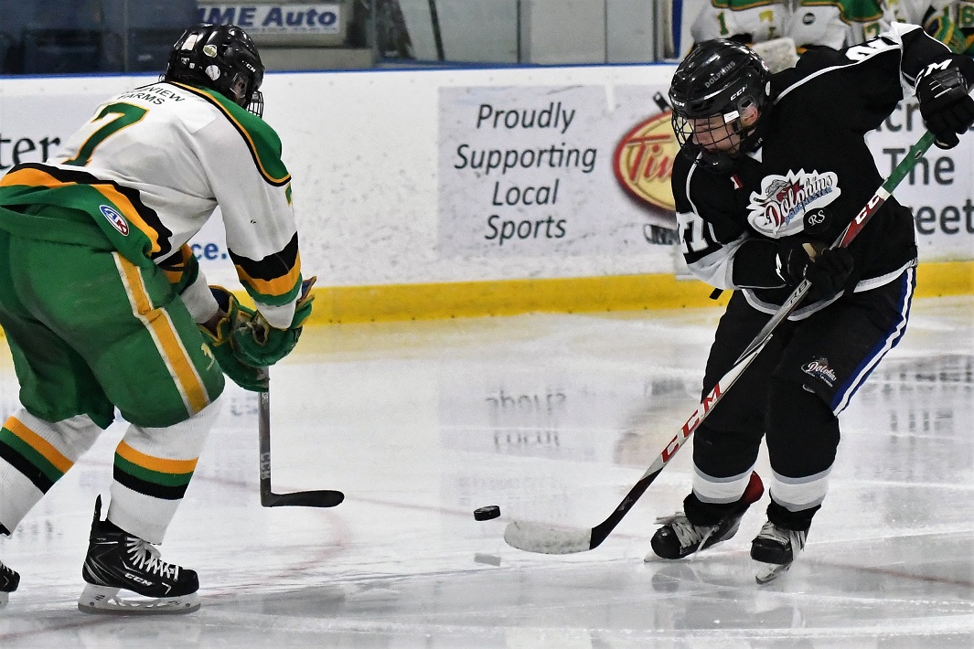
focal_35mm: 112
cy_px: 324
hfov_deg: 18.2
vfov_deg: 12.2
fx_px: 3044
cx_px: 487
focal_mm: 75
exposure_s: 1/1000
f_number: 2.8
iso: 7200
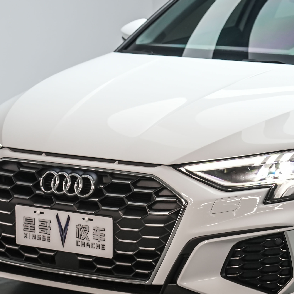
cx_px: 217
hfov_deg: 10.9
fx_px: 1537
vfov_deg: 10.9
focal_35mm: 160
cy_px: 157
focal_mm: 86
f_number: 4
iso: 2000
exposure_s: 1/100
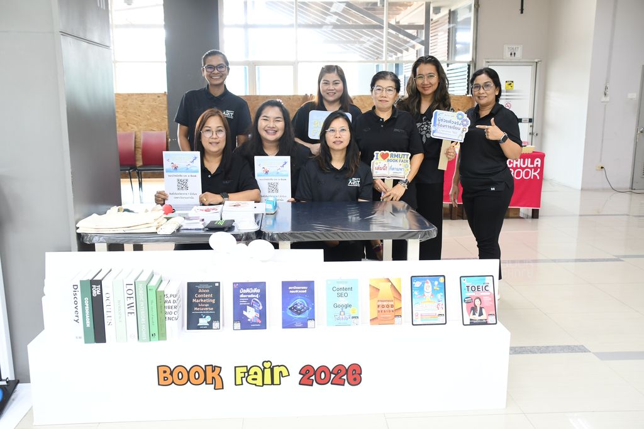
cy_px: 214
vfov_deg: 40.0
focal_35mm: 33
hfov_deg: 57.2
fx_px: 590
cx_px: 322
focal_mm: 22
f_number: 4
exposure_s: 1/50
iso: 720
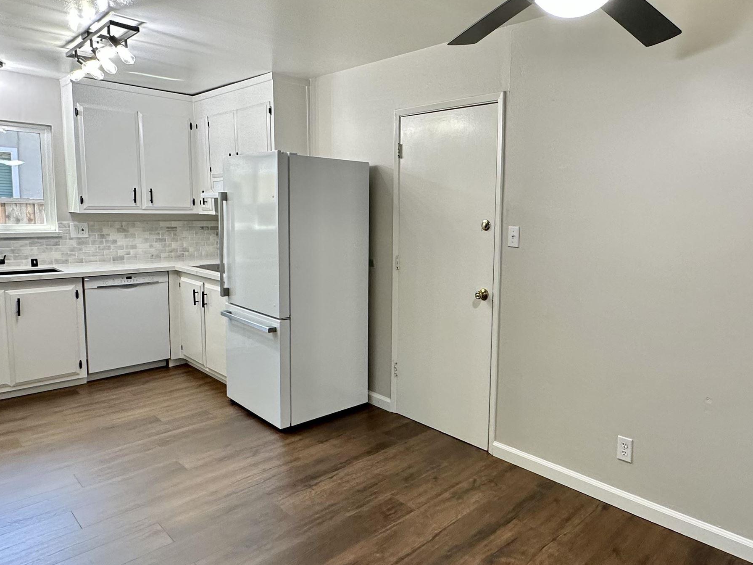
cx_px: 461
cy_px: 259
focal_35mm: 24
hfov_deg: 70.7
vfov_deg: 56.7
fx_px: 522
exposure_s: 1/120
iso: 200
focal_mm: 2.22
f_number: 2.2
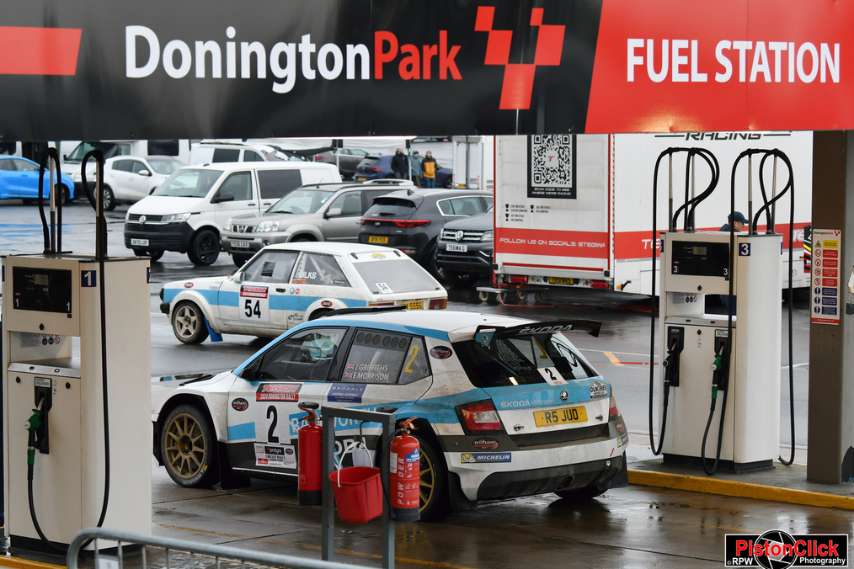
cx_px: 424
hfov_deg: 19.3
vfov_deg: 12.9
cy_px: 287
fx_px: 2514
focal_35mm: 106
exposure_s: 1/320
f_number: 4
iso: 400
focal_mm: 70
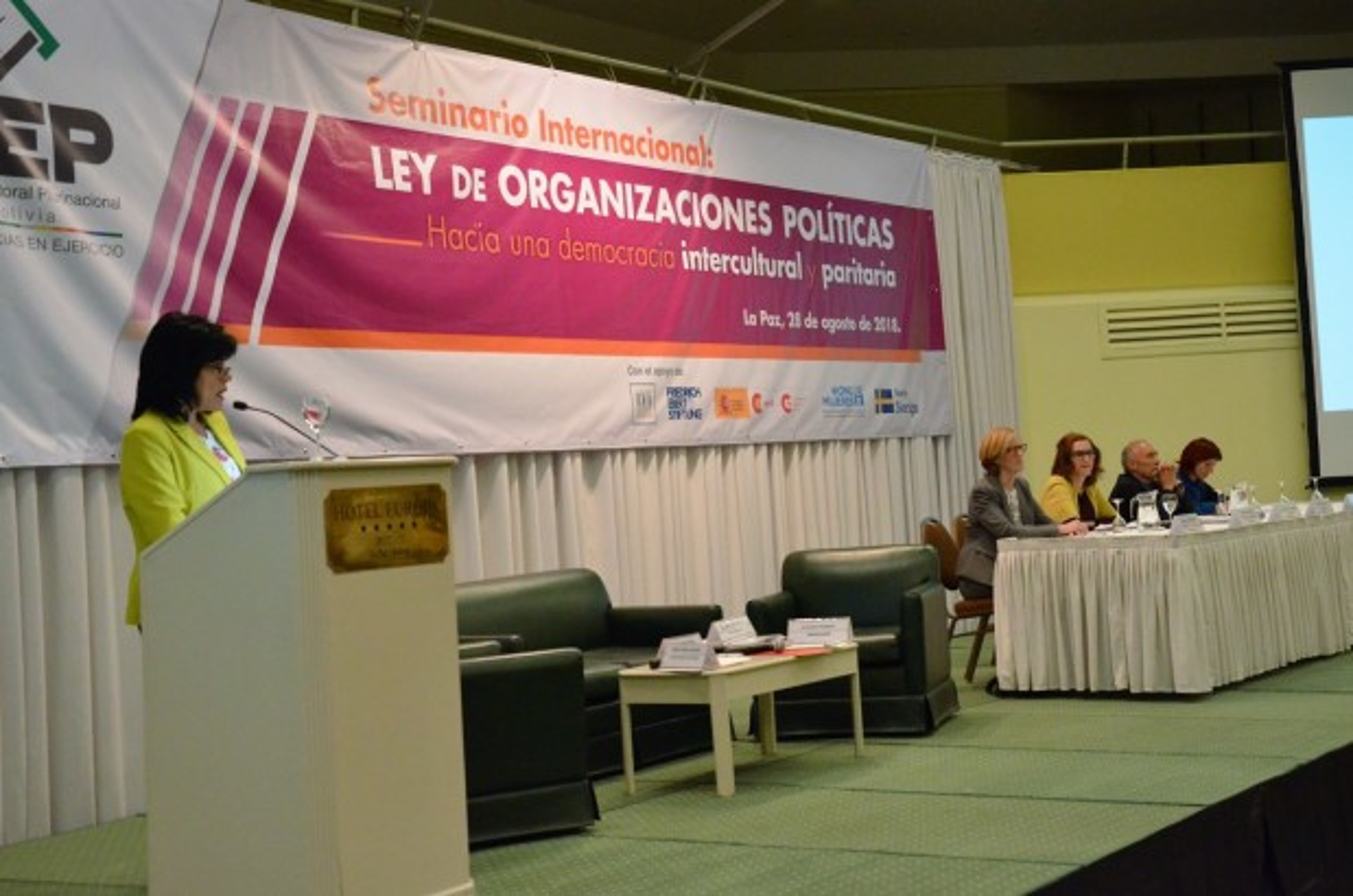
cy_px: 448
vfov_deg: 26.4
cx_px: 676
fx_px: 1913
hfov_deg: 39.0
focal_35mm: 51
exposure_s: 1/160
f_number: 6.3
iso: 4000
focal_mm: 34
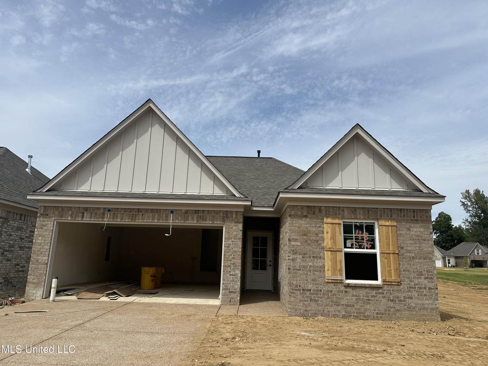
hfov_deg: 71.6
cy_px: 183
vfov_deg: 56.8
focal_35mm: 24
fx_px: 338
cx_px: 244
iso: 80
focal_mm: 6.86
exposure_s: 1/7576
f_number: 1.78
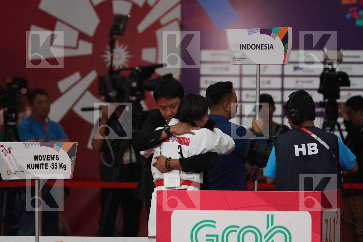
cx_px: 182
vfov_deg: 3.3
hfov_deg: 4.9
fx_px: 4235
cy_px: 121
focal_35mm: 420
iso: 6400
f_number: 4
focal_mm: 280
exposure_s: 1/1000
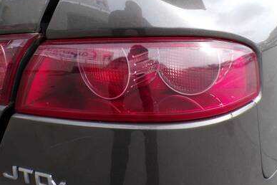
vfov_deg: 41.9
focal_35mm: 31
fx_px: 239
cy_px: 65
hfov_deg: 60.2
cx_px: 148
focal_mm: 4.3
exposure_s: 1/120
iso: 100
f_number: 4.4
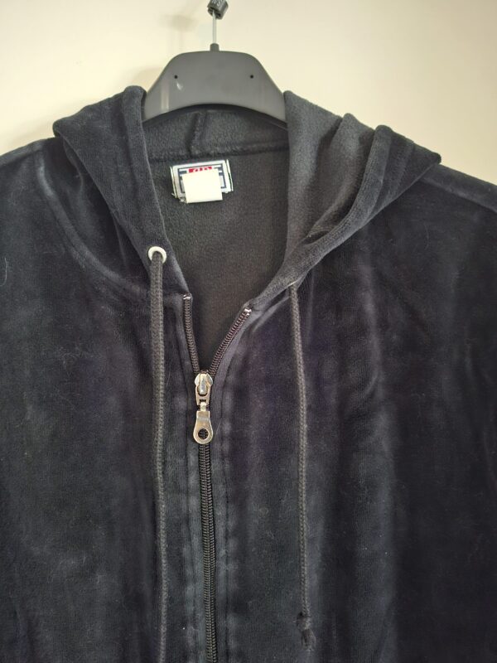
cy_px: 332
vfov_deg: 73.9
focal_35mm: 23
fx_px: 440
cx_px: 248
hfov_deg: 58.9
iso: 1000
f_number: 1.8
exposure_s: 1/20
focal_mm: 5.54
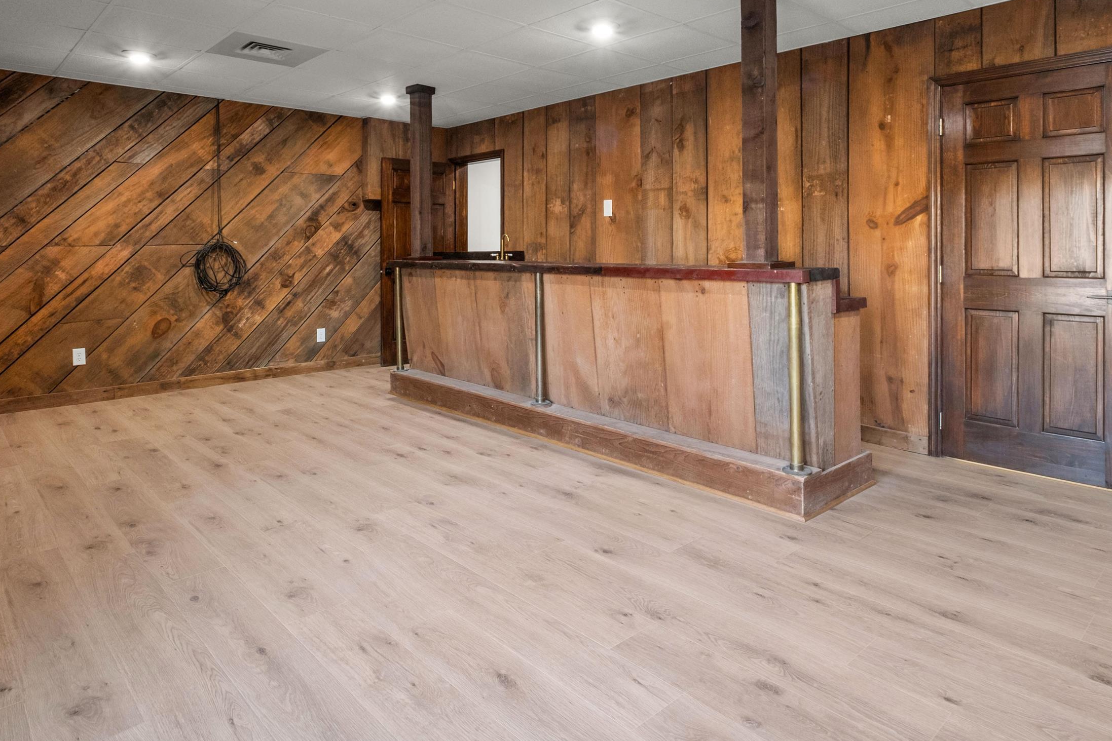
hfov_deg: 81.2
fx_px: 649
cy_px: 245
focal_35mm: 21
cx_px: 547
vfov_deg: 58.1
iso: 800
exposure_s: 1/2
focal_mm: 10
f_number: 8
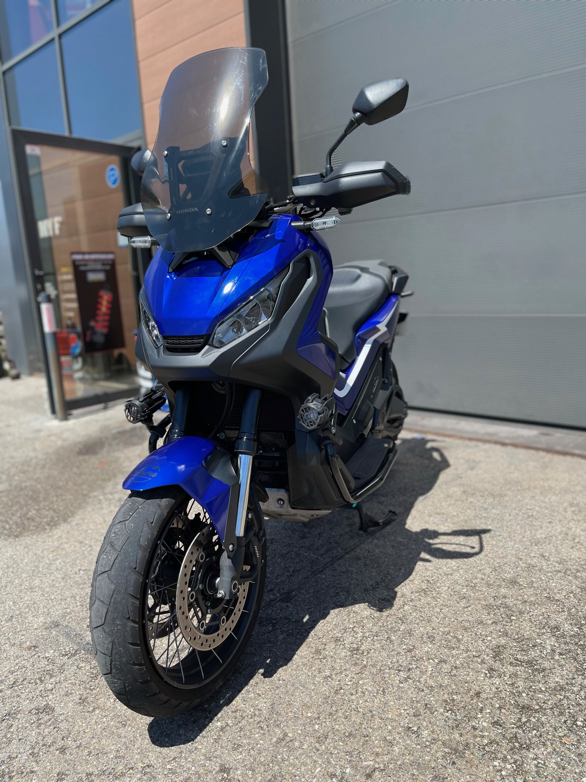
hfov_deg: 53.1
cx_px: 293
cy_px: 391
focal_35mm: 26
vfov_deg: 67.3
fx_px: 587
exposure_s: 1/1795
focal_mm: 5.1
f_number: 1.6
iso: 32
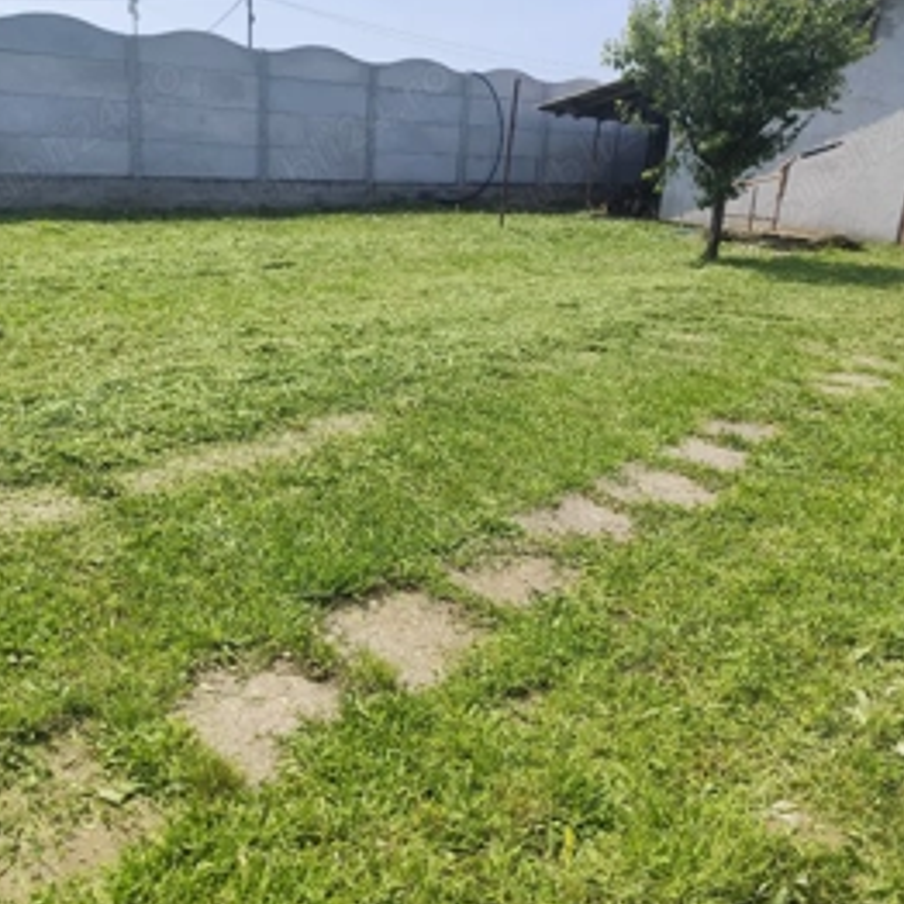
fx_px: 916
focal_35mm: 31
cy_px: 455
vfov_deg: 52.5
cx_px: 407
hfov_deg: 52.4
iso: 50
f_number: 1.65
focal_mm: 6.14
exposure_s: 1/909
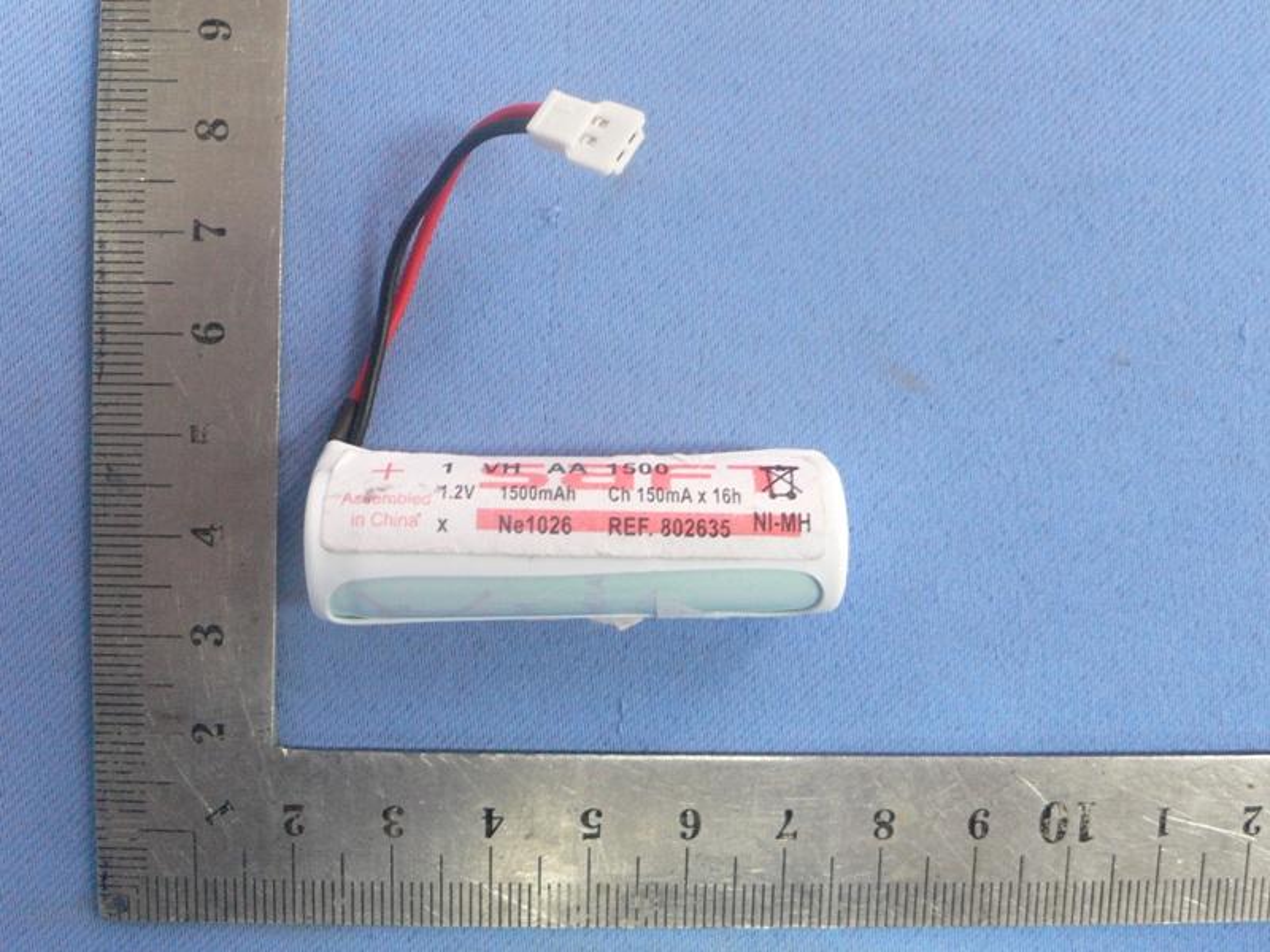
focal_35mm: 34
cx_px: 635
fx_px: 1247
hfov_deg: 54.0
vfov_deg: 41.8
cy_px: 476
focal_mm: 6.3
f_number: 2.8
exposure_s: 1/13
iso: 200
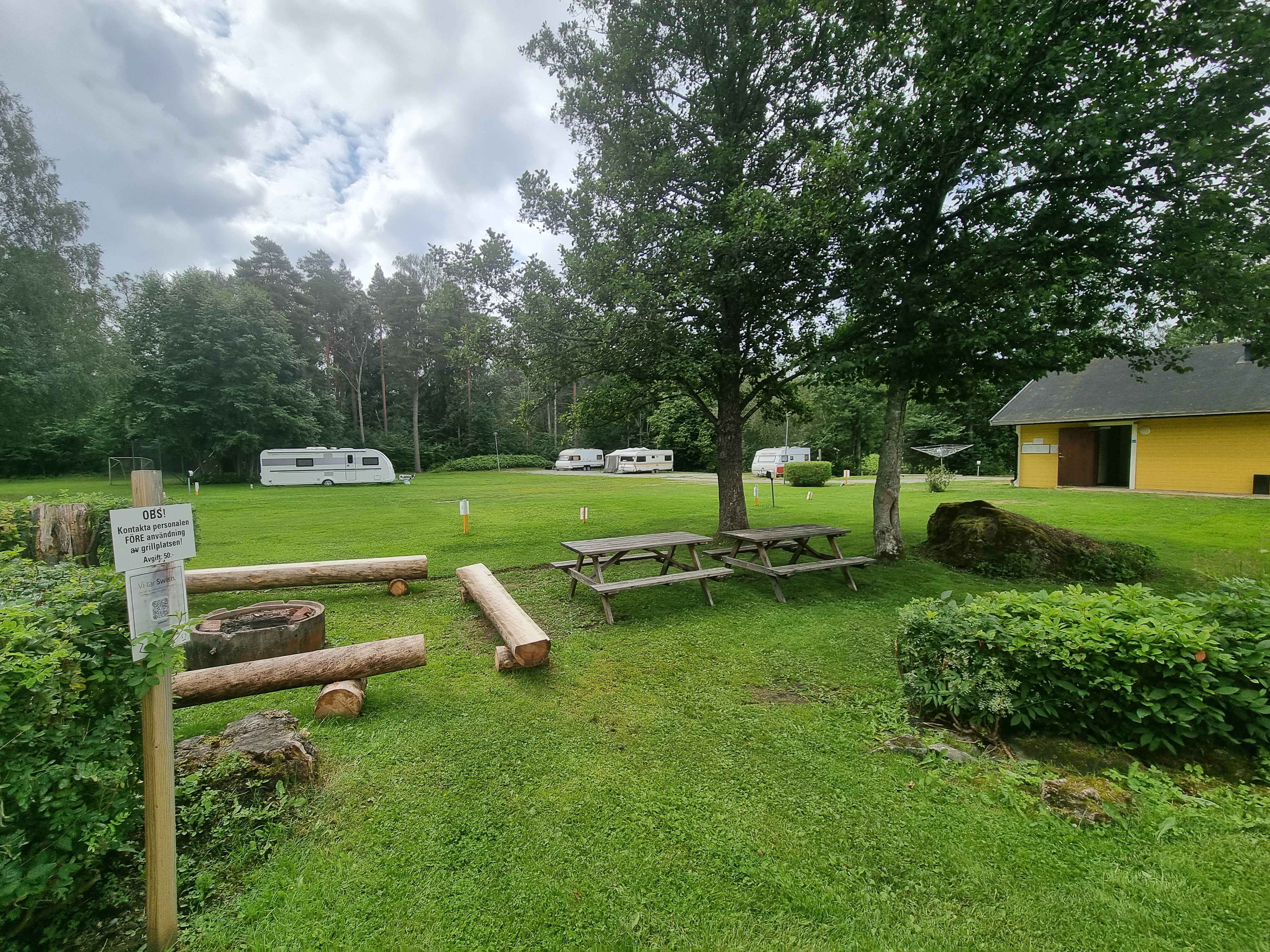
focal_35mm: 13
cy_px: 476
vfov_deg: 89.9
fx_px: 477
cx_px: 635
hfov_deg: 106.2
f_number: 2.2
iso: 50
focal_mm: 2.2
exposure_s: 1/1600
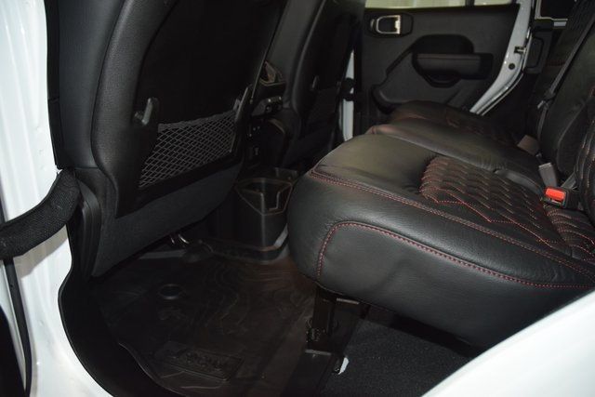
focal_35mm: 27
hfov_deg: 67.4
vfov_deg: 48.0
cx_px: 298
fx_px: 446
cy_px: 198
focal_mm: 18
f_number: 3.5
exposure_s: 1/30
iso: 1600
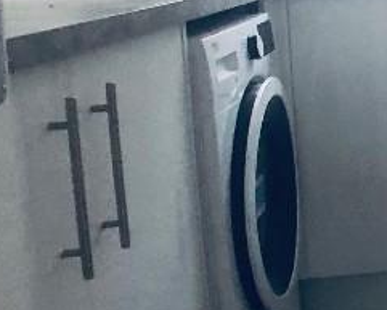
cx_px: 800
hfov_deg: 13.8
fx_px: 1329
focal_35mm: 116
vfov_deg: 13.2
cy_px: 35
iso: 80
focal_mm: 3.99
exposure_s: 1/15
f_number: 1.8
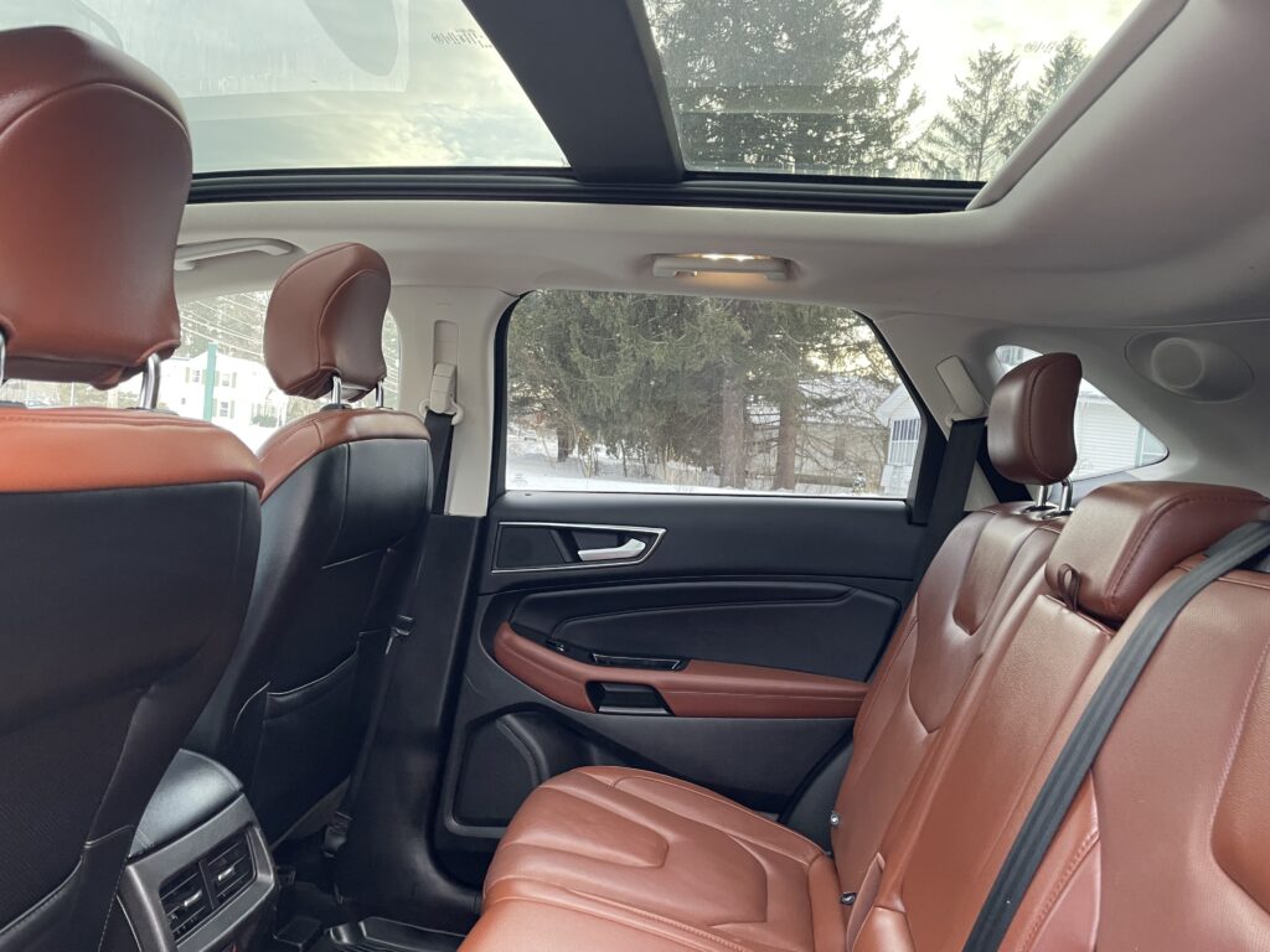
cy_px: 476
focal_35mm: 26
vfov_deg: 53.1
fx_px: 954
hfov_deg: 67.3
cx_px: 635
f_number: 1.6
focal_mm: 4.2
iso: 125
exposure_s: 1/87
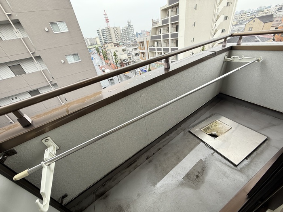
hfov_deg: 102.1
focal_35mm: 14
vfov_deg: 85.7
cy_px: 106
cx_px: 142
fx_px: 114
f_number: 2.2
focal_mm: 2.22
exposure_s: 1/189
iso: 50
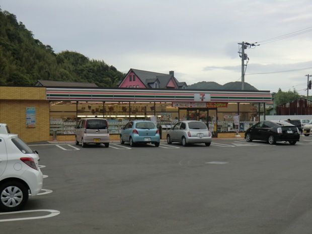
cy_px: 117
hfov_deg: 40.4
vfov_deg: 30.9
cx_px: 156
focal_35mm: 47
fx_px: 424
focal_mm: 8.4
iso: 64
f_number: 4
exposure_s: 1/60
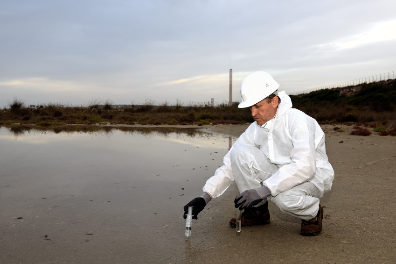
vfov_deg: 35.0
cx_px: 198
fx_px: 418
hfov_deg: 50.7
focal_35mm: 38
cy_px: 132
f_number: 6.3
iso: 200
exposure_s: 1/60
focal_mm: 38
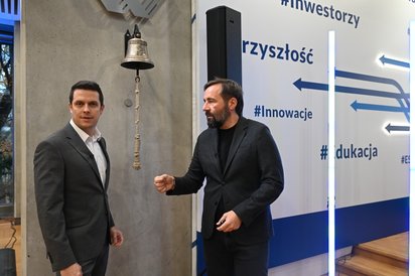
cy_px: 138
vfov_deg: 45.6
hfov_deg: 64.6
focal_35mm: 28
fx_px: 328
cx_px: 208
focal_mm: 28.5
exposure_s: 1/100
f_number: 4.5
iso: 2500
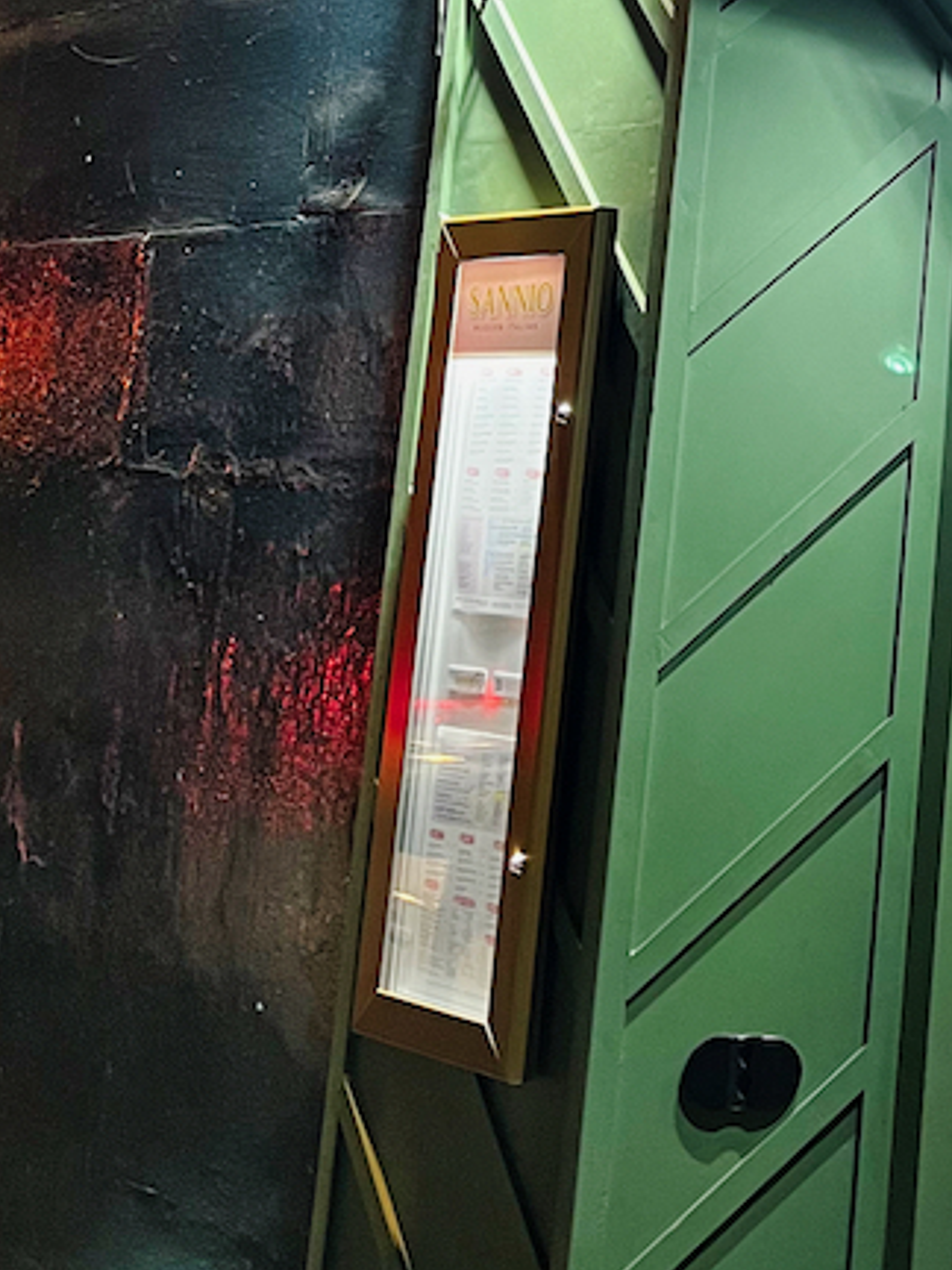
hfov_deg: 18.1
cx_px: 1158
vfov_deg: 24.4
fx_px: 2824
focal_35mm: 77
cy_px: 71
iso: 160
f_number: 1.5
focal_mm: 5.7
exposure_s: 1/50
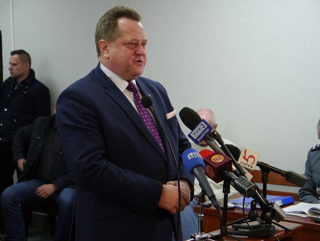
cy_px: 120
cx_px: 160
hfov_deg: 27.0
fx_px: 666
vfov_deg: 20.5
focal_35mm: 72
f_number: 5.3
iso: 800
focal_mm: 36
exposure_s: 1/30
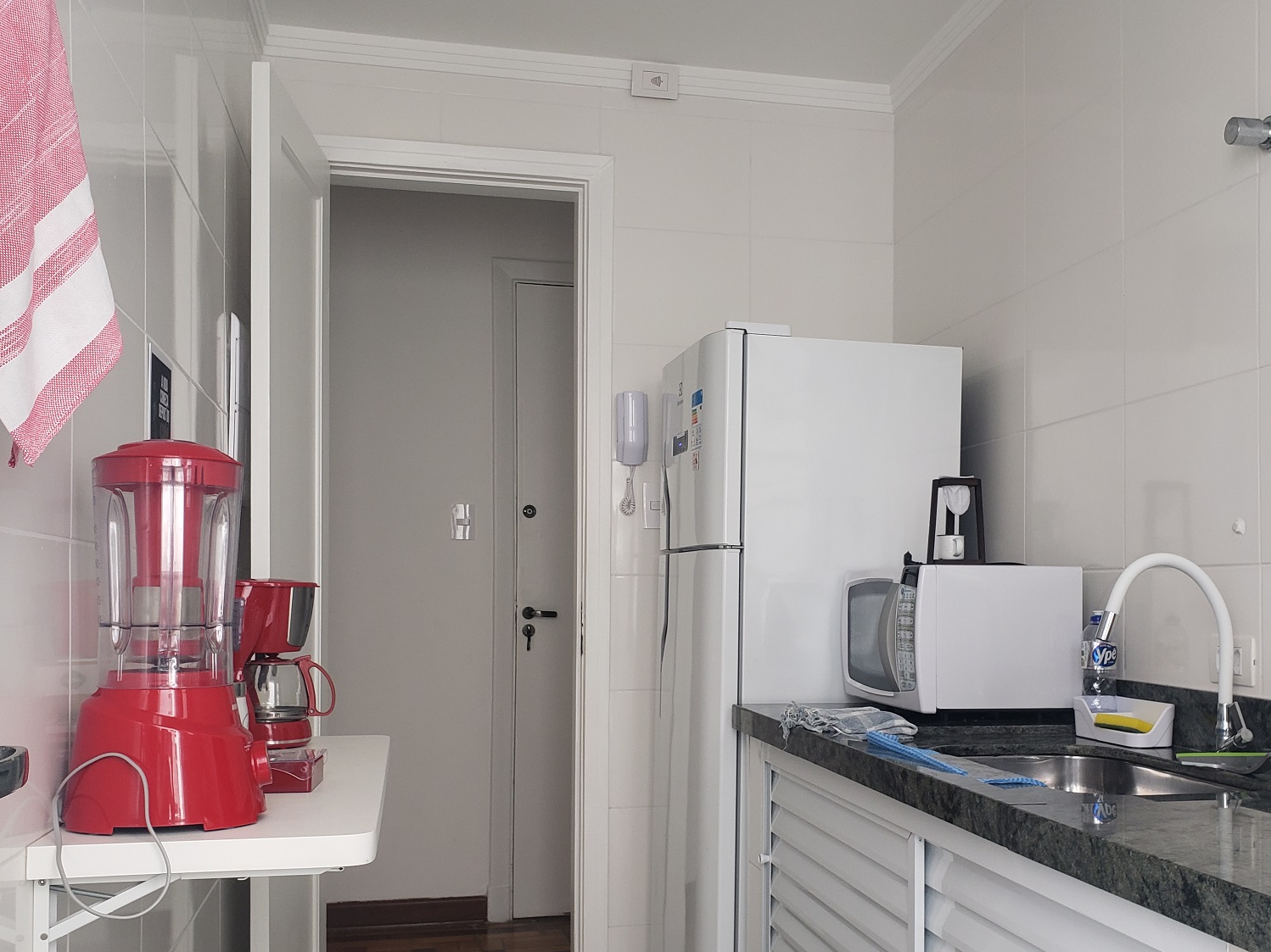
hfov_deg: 52.5
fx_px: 1285
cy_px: 554
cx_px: 709
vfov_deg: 40.6
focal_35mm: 35
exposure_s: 1/50
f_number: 2.4
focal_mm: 4.3
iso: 100
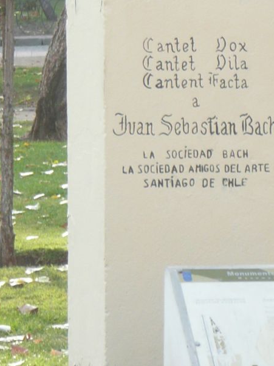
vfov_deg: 4.1
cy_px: 48
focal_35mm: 485
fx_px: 5122
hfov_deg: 3.1
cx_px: 230
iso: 100
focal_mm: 26
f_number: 4.8
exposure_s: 1/50
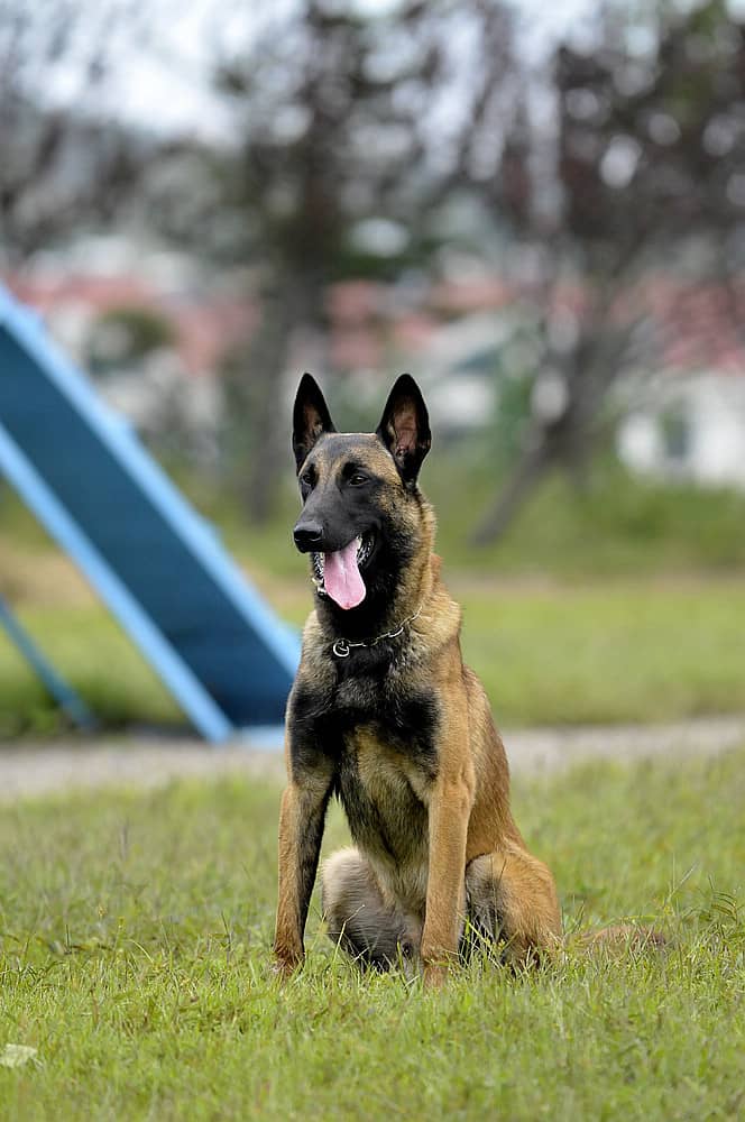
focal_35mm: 300
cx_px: 372
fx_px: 9338
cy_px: 561
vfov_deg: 6.9
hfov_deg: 4.6
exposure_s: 1/3200
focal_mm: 200
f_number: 3.5
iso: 800
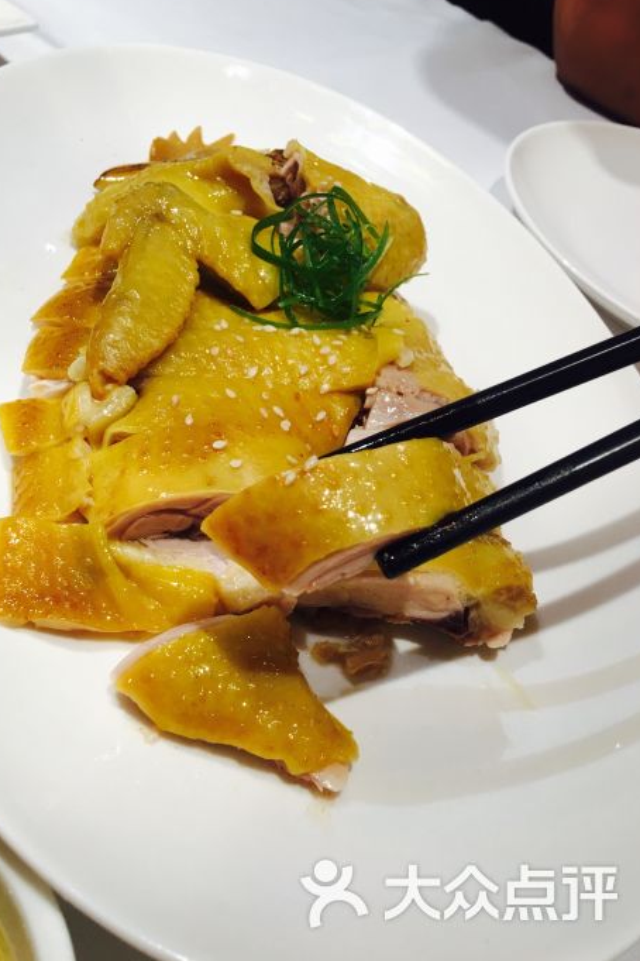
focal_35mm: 31
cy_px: 473
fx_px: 827
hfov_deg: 42.3
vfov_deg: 60.3
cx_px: 284
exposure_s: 1/33
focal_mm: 4.15
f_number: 2.2
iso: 25
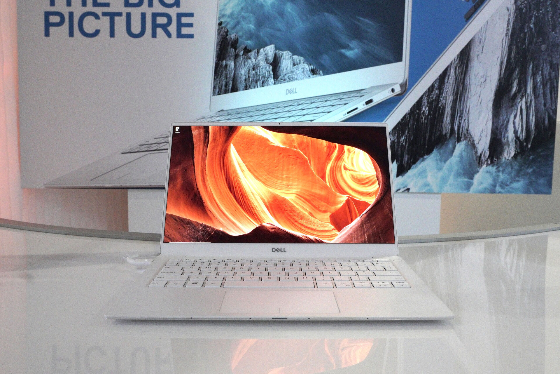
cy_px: 187
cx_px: 280
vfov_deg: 43.6
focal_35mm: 30
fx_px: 467
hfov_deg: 61.9
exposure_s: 1/100
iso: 6400
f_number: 8
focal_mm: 20
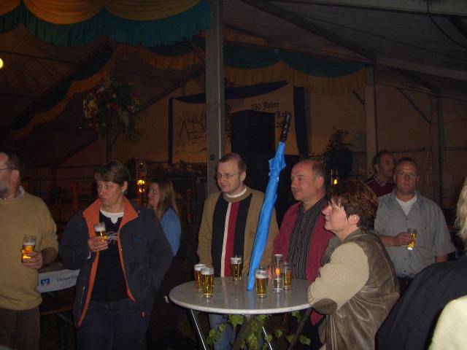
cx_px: 234
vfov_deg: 40.7
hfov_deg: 52.6
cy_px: 175
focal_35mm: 35
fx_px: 472
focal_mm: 5.8
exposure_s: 1/60
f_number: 2.6
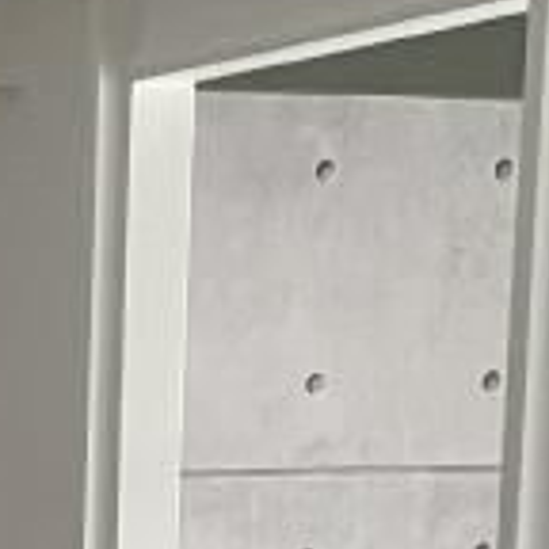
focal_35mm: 204
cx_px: -602
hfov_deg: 8.1
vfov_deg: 7.9
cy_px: 1346
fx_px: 3660
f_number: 1.6
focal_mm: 4.2
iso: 125
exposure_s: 1/62
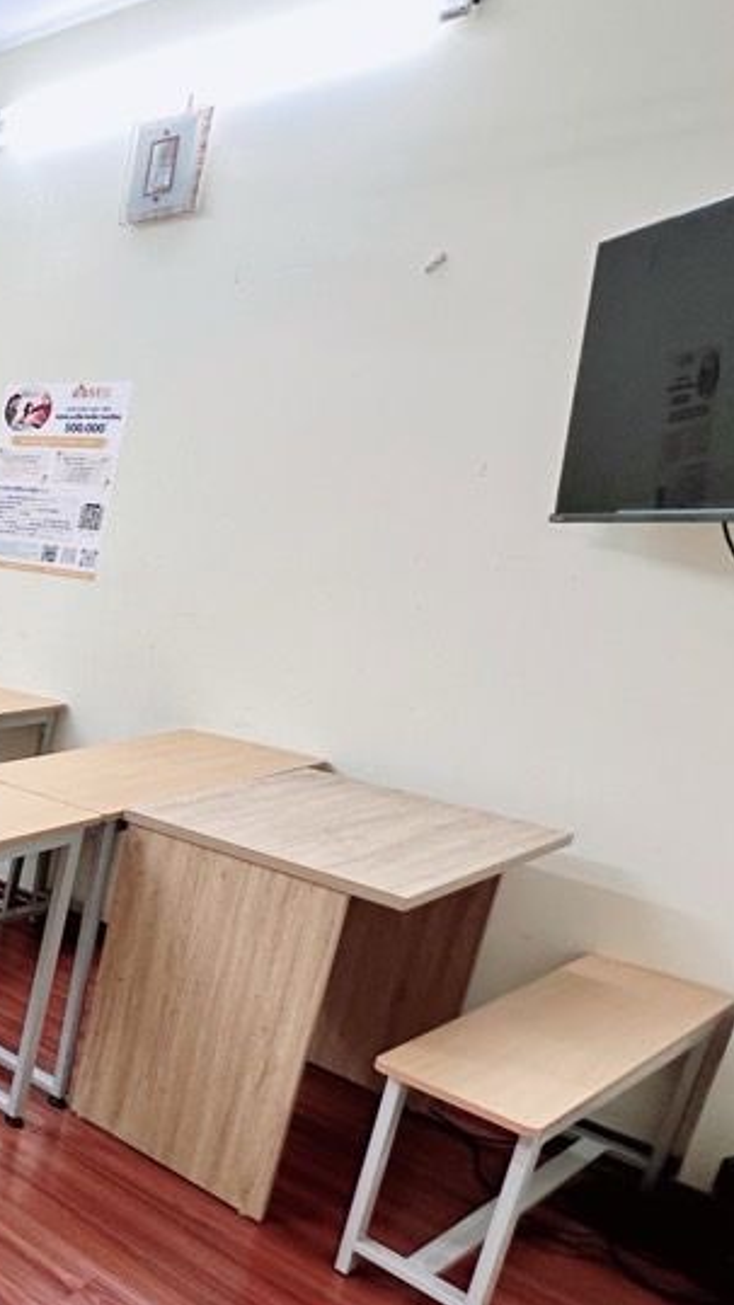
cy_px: 726
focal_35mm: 29
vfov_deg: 65.9
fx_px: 1004
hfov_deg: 25.3
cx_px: -463
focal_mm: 2.22
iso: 125
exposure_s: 1/100
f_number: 2.2
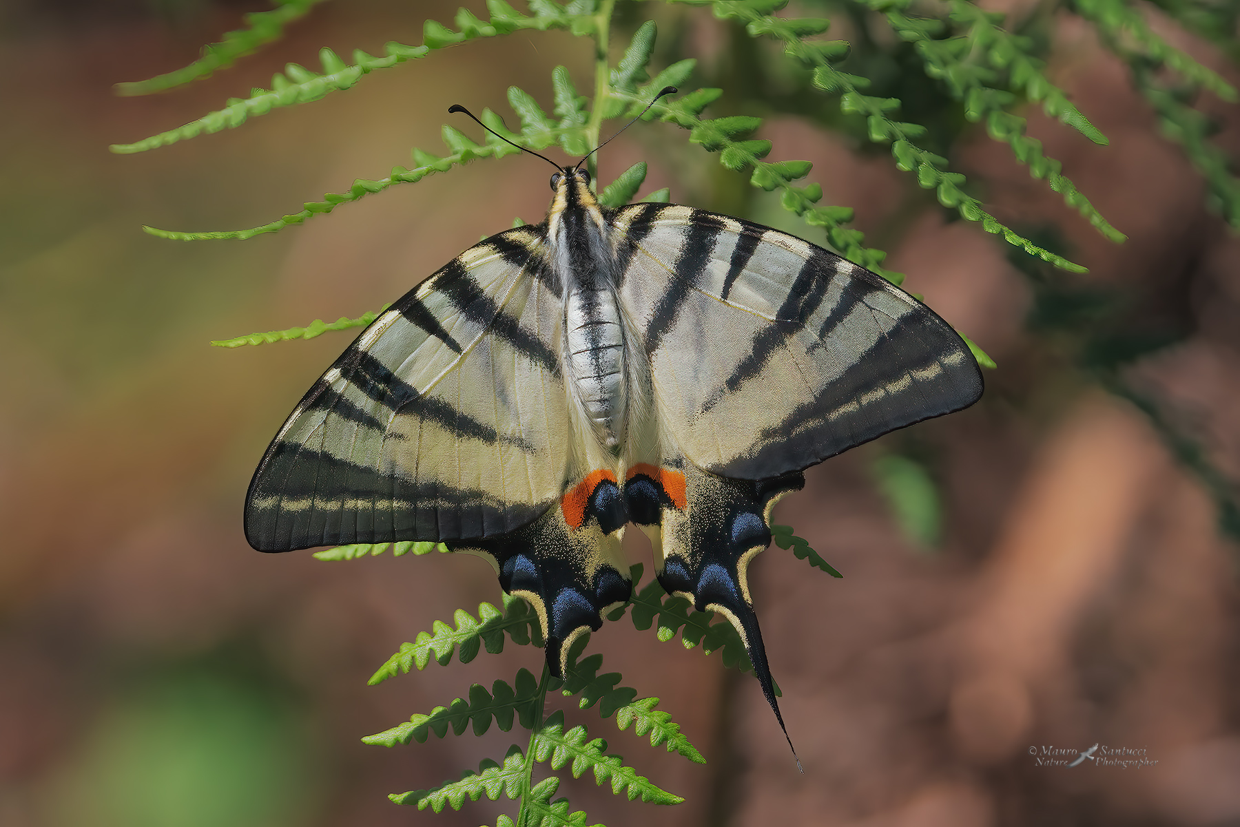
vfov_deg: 1.7
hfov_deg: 2.5
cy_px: 414
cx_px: 620
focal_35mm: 814
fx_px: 28043
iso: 2500
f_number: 9
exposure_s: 1/4000
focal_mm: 543
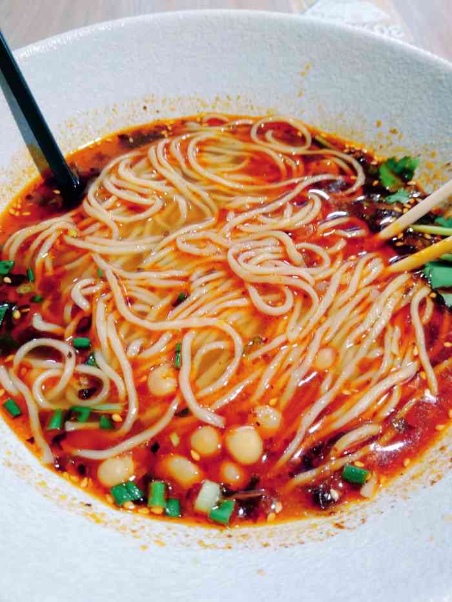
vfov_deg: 67.3
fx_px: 453
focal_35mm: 26
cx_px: 226
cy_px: 301
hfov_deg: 53.1
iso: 640
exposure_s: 1/25
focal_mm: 3.83
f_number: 2.2
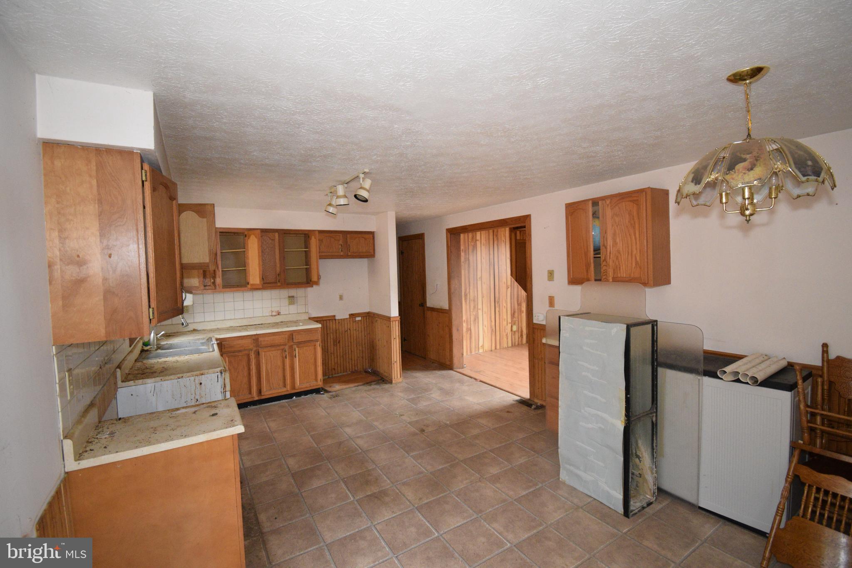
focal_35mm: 15
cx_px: 426
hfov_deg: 100.4
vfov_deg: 77.3
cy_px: 284
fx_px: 355
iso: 2500
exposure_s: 1/30
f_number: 4.5
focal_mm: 10
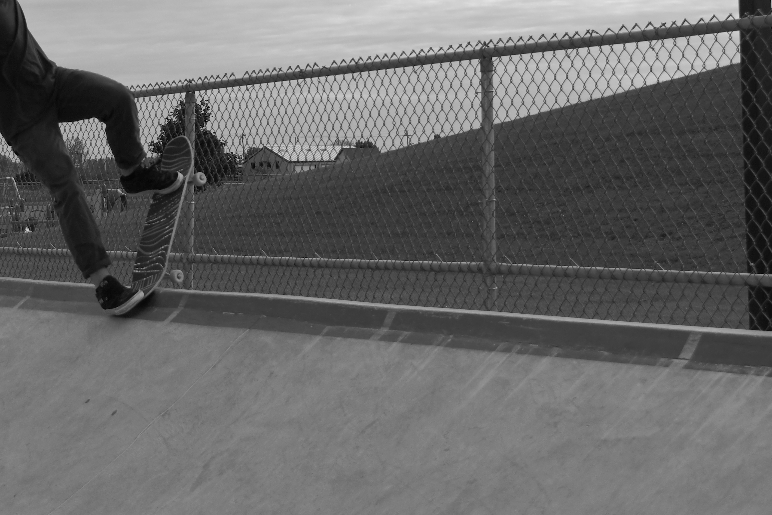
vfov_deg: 13.6
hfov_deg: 20.3
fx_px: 2144
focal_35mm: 100
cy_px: 92
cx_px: 244
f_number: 5.6
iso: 640
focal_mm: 40
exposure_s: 1/1600
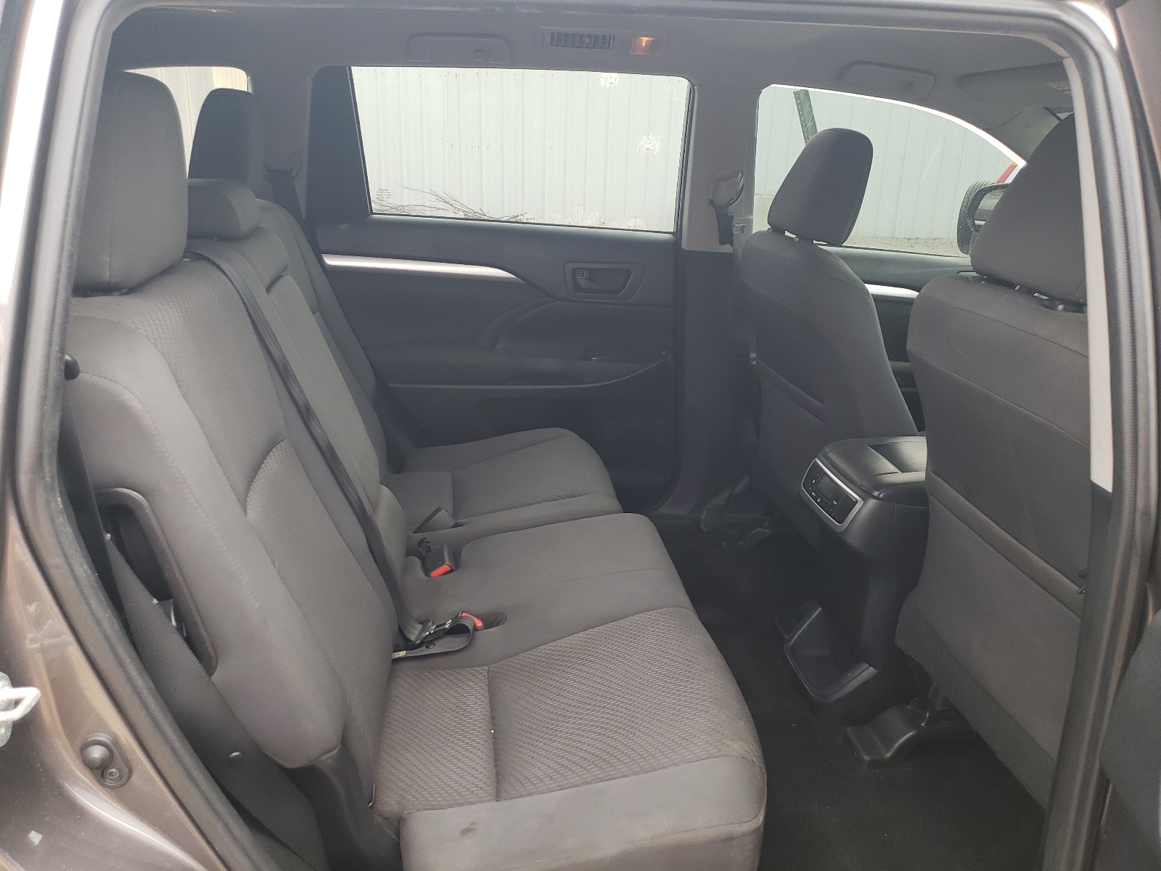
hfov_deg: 67.3
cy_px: 436
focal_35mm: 26
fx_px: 872
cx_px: 580
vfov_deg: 53.1
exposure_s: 1/120
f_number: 1.5
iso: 60
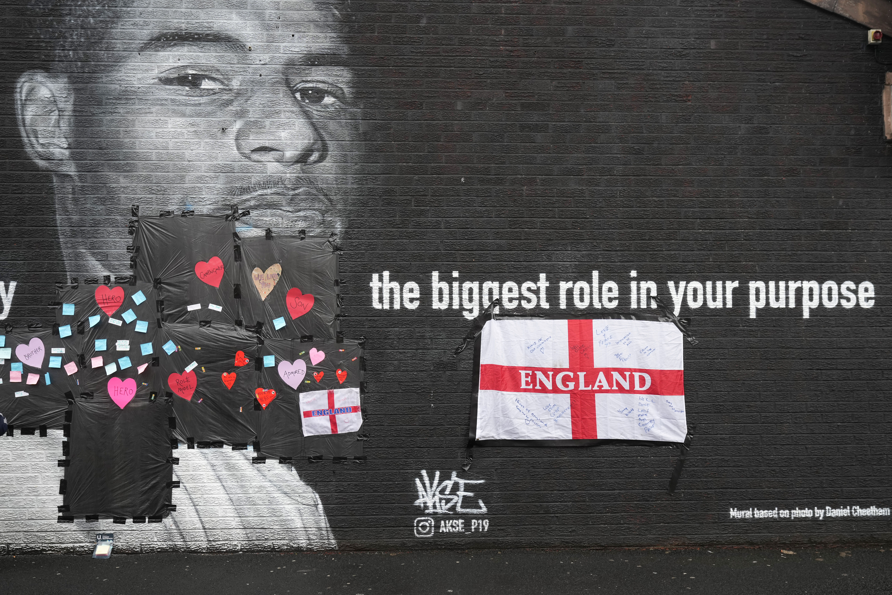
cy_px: 298
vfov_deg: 35.1
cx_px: 446
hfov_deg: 50.7
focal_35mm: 38
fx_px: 941
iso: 500
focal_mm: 38
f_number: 4.5
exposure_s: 1/640
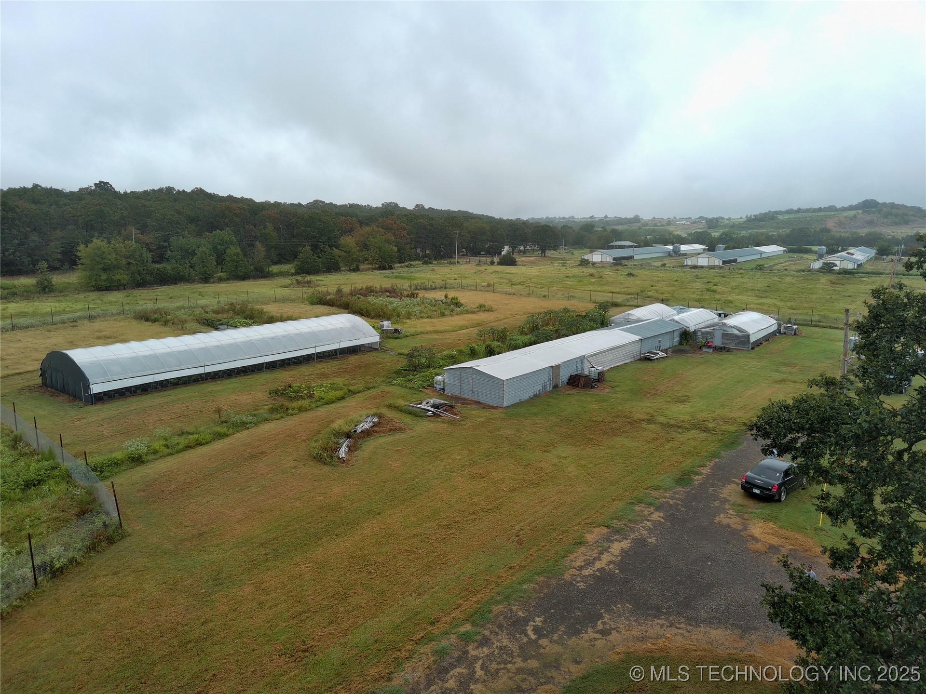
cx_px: 463
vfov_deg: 58.9
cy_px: 347
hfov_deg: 73.9
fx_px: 615
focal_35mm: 23
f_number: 1.9
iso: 101
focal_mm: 6.67
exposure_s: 1/722
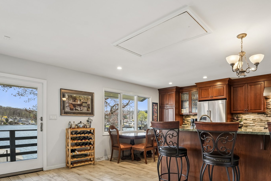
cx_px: 145
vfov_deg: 58.5
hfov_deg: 81.1
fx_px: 158
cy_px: 116
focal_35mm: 21
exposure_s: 1/8
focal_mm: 14
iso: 125
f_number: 8
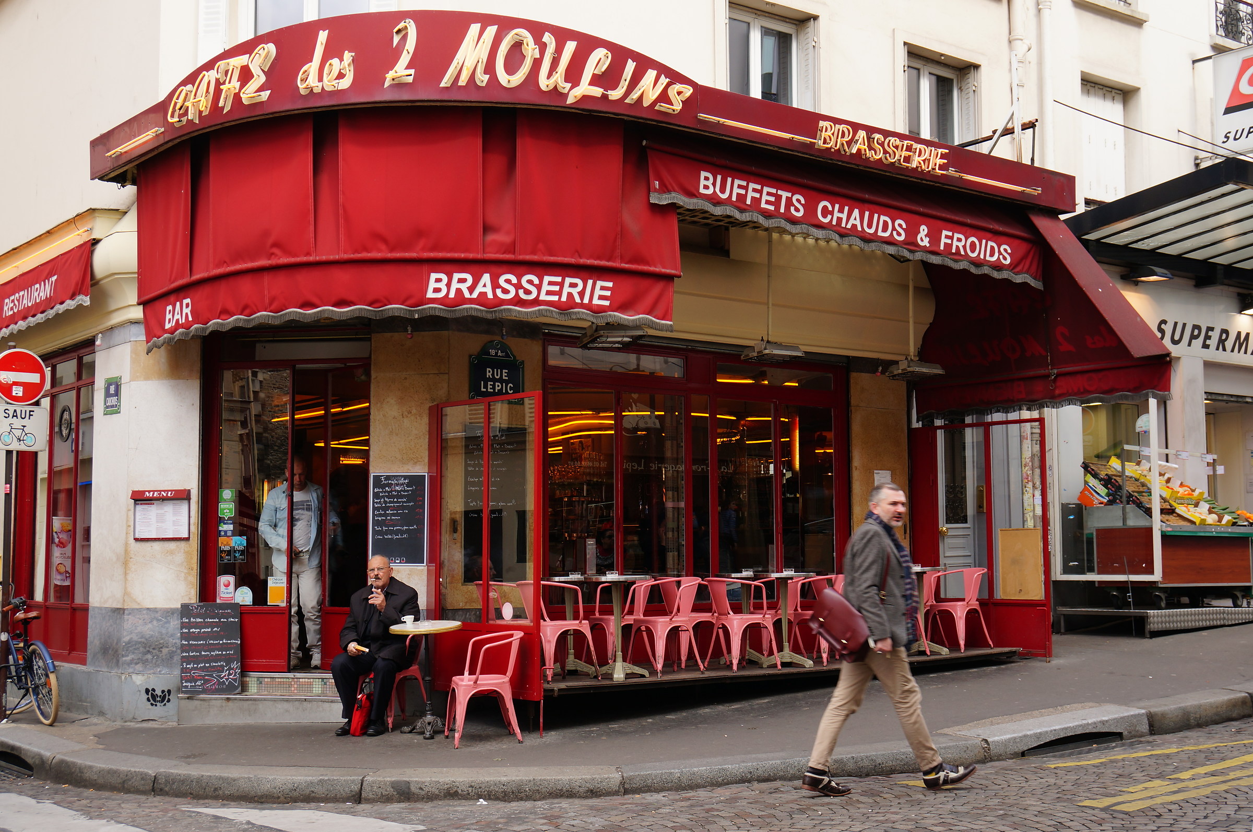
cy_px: 416
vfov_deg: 29.8
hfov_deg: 43.7
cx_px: 626
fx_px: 1564
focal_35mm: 45
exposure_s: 1/80
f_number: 5.6
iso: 100
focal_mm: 30
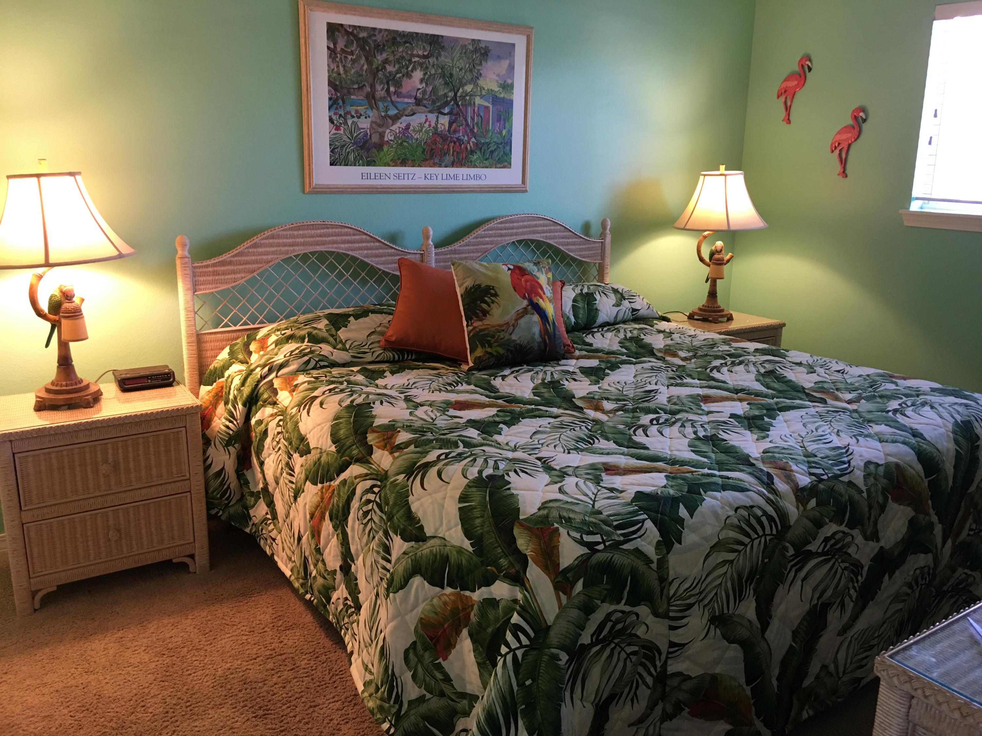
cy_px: 368
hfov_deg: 61.7
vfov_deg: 48.2
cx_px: 491
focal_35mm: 29
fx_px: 823
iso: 40
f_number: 2.2
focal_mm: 4.15
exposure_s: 1/15
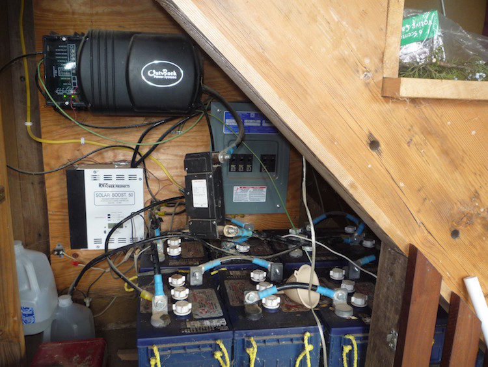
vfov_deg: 46.8
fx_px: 423
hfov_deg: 59.9
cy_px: 184
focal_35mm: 30
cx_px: 244
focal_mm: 5.2
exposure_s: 1/30
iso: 100
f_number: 3.3
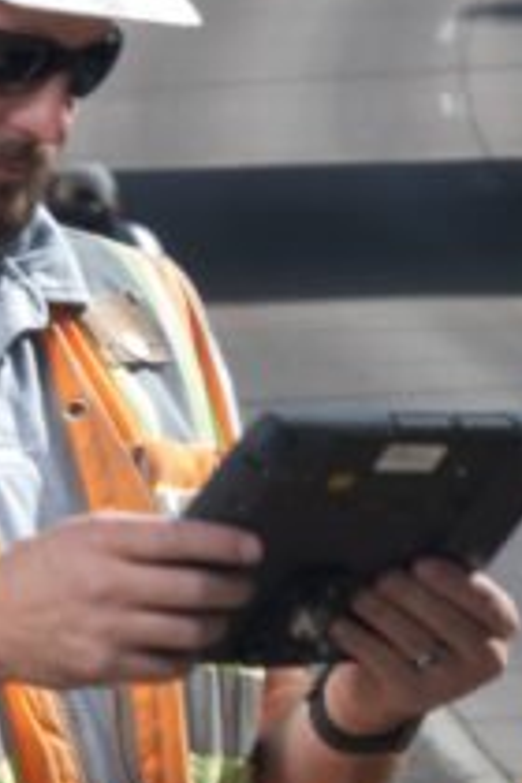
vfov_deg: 2.6
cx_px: 584
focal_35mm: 805
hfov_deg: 1.7
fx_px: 17507
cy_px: -56
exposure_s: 1/5
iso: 50
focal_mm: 165
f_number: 22
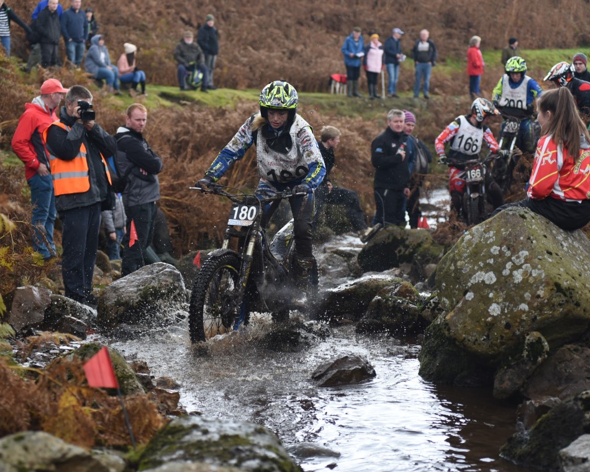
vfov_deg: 16.9
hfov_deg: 21.0
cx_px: 296
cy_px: 234
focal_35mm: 91
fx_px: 1589
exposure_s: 1/640
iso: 1000
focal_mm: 80
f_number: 4
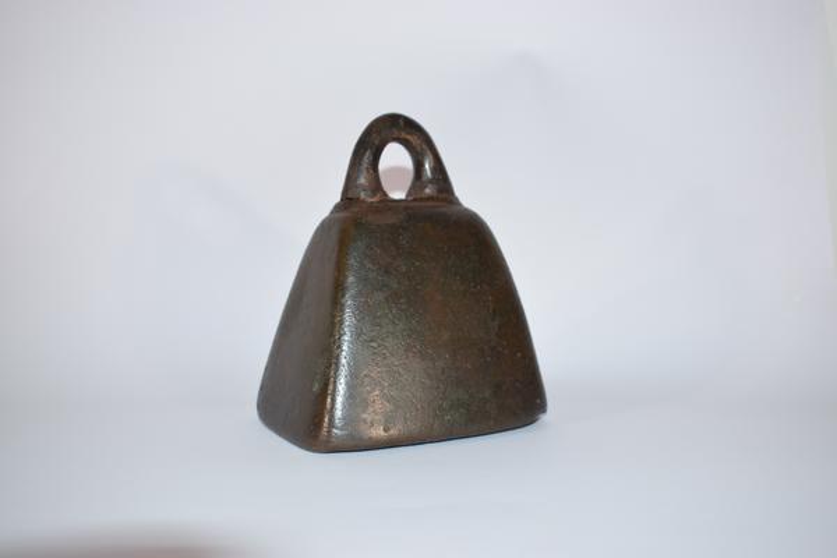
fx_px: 872
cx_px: 418
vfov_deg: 35.5
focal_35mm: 38
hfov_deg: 51.3
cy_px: 279
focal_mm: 25
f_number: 5
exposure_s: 1/60
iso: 800
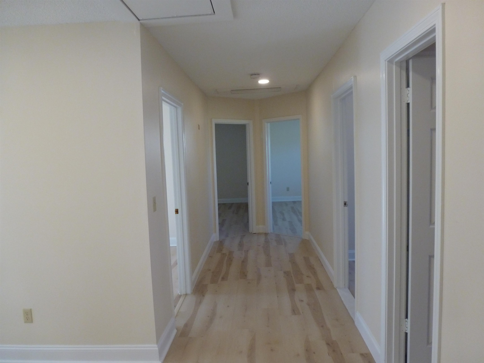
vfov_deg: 56.8
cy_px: 182
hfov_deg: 71.6
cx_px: 242
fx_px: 336
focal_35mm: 24
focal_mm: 4.3
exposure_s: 1/60
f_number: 3.3
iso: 320
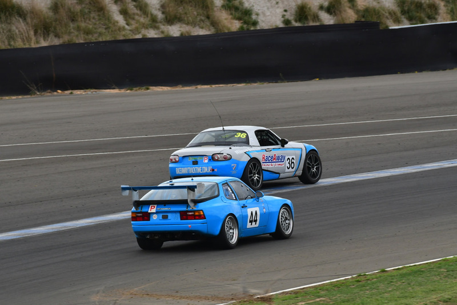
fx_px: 9524
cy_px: 152
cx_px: 228
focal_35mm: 750
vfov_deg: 1.8
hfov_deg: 2.7
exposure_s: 1/640
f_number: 11
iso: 640
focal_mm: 500
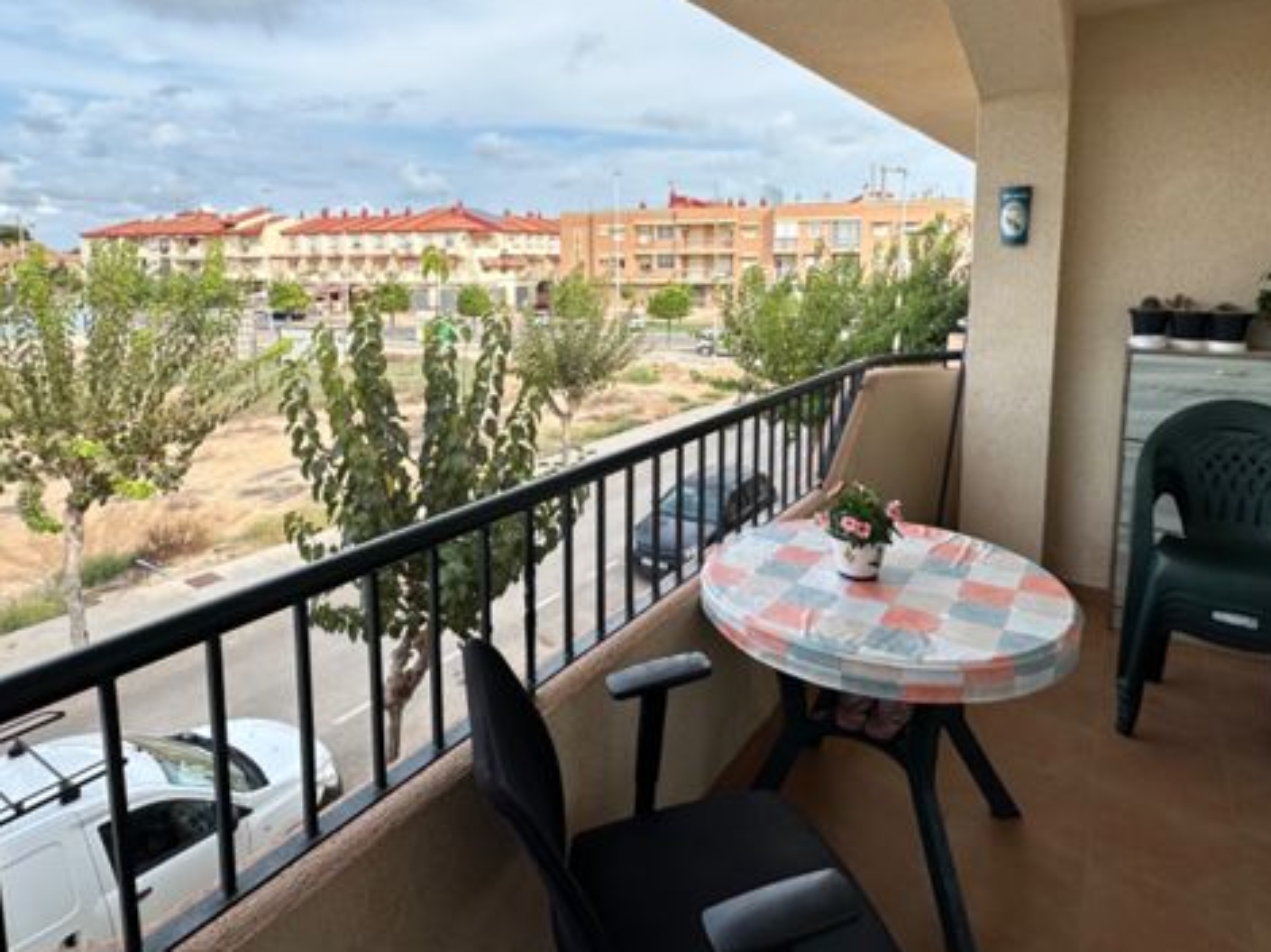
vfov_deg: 62.4
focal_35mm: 21
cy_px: 349
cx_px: 604
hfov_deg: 79.0
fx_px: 771
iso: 40
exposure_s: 1/678
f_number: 2.2
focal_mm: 2.22
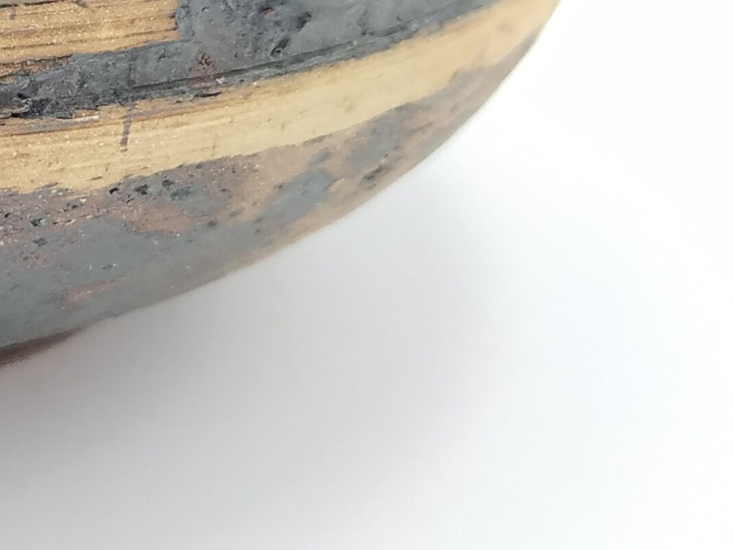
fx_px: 1906
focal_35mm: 90
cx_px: -347
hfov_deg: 19.2
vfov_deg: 16.1
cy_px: 10
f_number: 1.9
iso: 250
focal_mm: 3.94
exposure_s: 1/144
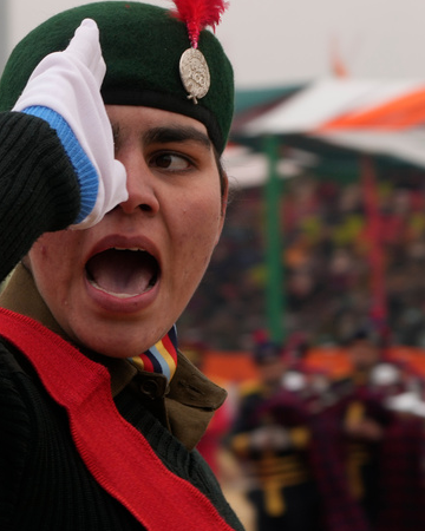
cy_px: 211
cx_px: 68
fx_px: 4701
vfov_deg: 6.5
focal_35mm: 299
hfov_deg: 5.2
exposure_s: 1/125
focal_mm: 140
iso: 400
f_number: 13
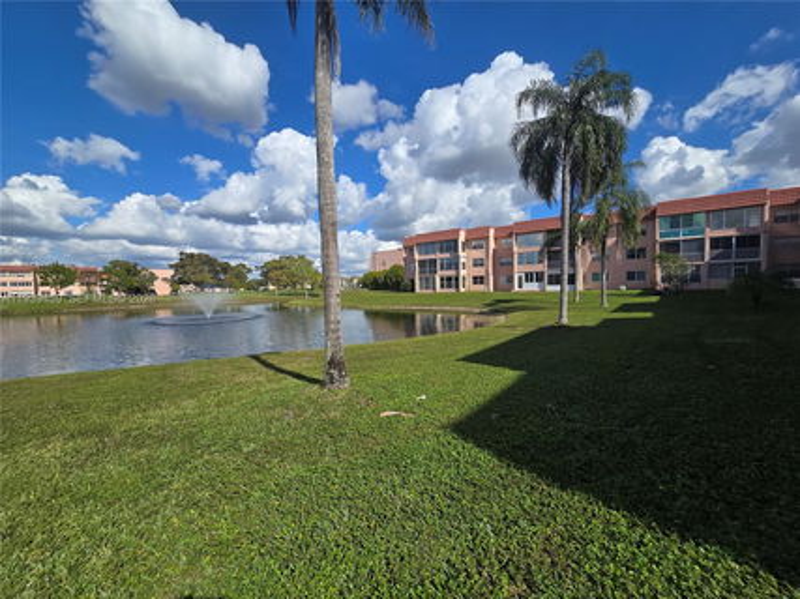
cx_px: 400
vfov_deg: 89.9
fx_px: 300
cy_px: 300
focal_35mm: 13
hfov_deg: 106.2
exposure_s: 1/3246
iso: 50
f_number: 2.2
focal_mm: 2.2
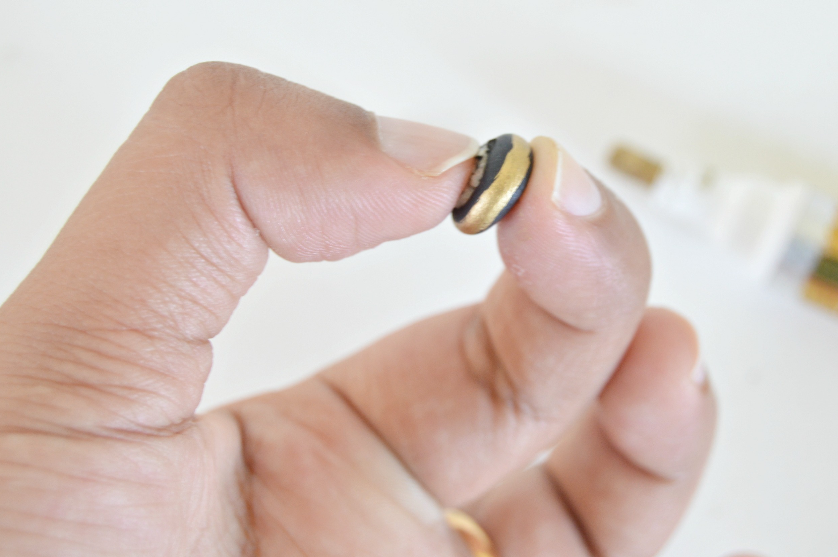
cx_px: 500
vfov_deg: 12.5
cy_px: 215
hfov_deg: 18.6
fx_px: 2550
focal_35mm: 110
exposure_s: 1/8
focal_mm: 55
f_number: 6.3
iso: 400
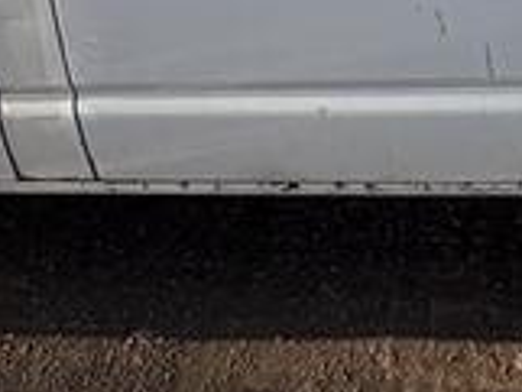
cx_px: 383
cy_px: -450
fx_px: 1177
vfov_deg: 14.7
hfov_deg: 24.8
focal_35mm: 78
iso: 40
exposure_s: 1/556
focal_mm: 2.22
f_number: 2.2
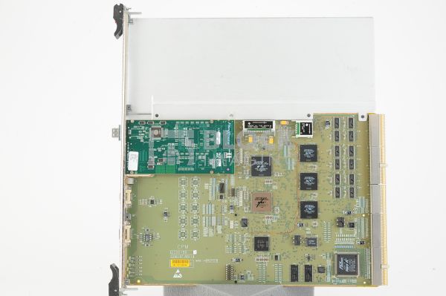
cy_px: 148
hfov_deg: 39.6
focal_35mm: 50
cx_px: 223
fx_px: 619
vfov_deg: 26.9
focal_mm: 50
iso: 1600
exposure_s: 1/125
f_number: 11
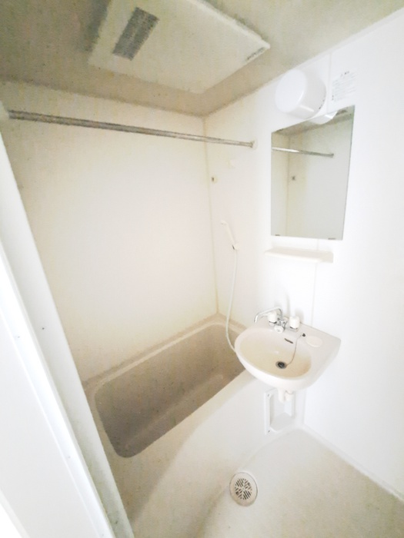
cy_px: 269
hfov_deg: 89.9
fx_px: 202
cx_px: 202
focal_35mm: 13
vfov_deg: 106.2
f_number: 2.2
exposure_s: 1/7
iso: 1600
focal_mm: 1.74
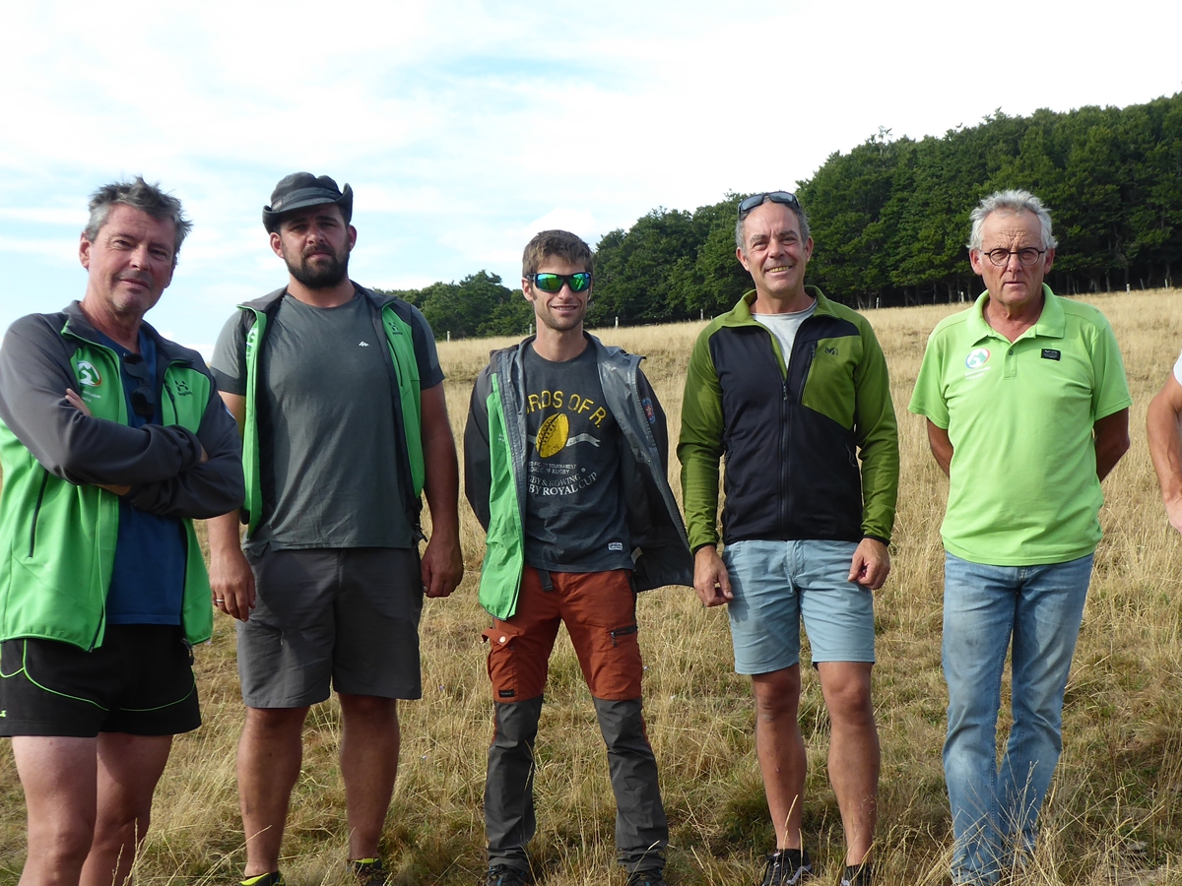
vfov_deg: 27.9
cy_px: 573
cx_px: 731
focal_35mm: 52
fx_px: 1776
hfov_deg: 36.6
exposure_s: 1/200
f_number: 3.7
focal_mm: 6.7
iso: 80
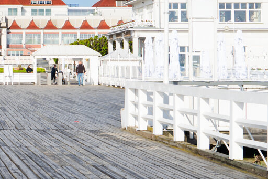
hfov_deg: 17.1
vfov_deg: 12.0
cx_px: -58
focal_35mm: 114
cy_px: 34
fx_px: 848
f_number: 9
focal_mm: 36
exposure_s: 1/250
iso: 100
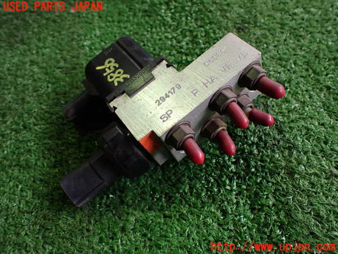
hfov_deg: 60.0
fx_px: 293
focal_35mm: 30
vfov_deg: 46.8
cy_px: 127
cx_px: 169
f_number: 2.3
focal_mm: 5.4
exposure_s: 1/125
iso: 500
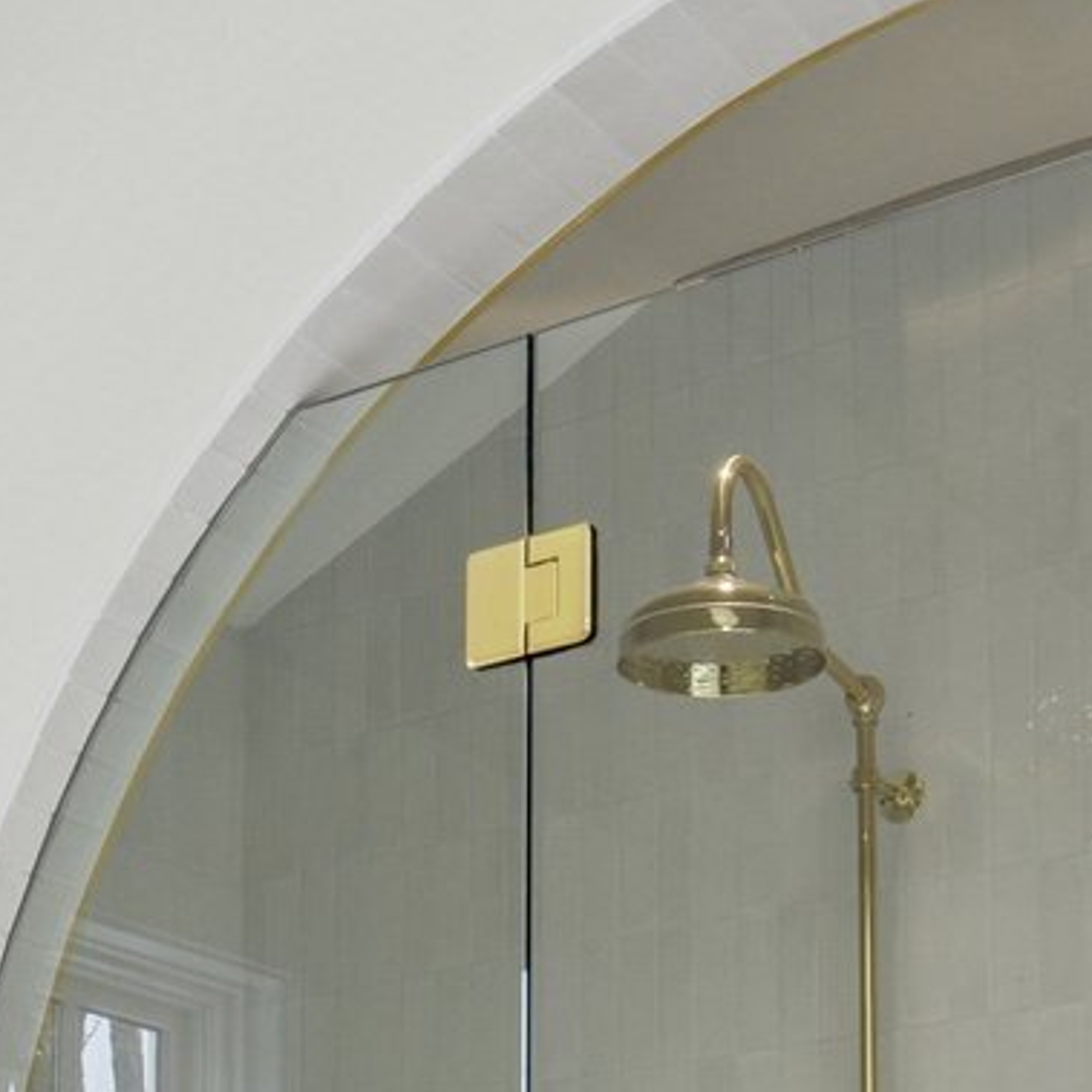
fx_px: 2784
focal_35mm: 78
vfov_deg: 18.9
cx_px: 516
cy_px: 1730
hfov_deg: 22.2
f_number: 11
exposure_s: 1/125
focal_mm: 17
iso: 400
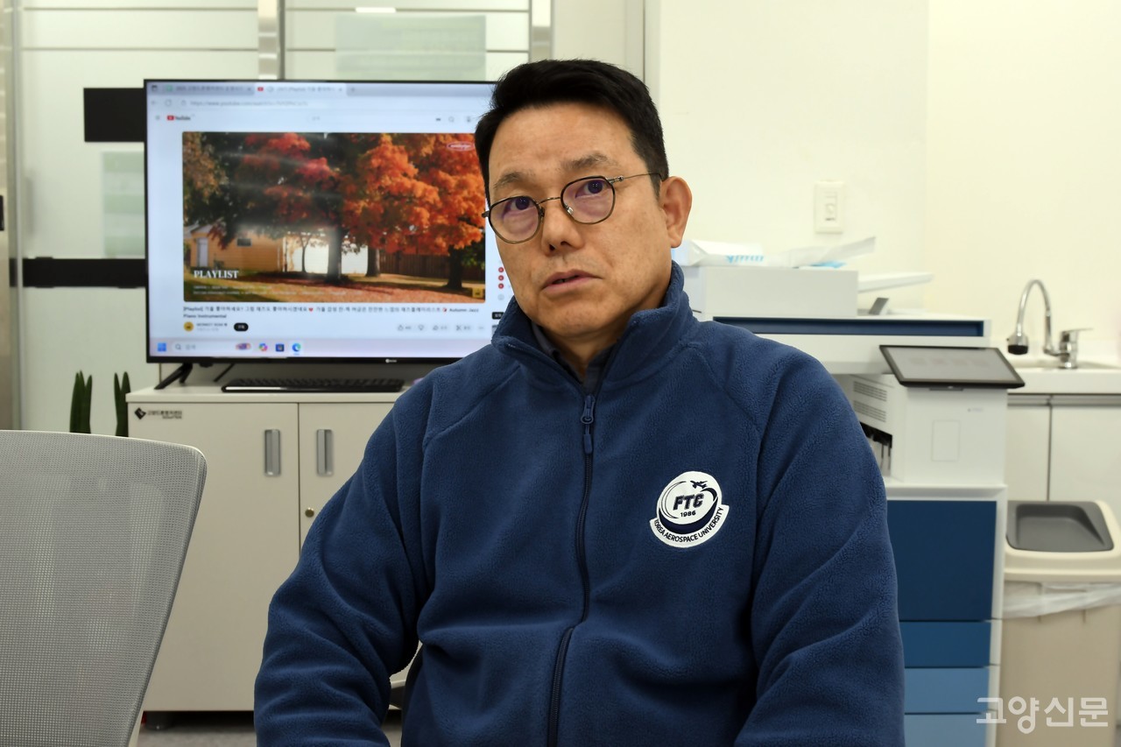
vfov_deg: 31.9
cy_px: 374
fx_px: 1308
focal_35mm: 42
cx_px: 560
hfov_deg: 46.4
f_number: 6.3
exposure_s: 1/50
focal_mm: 28
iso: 720
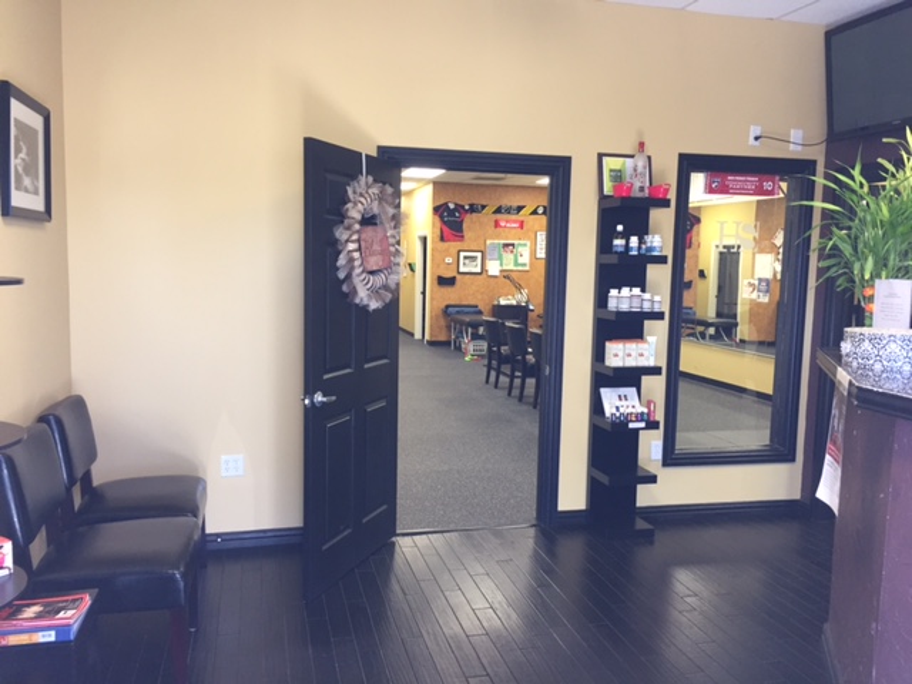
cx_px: 456
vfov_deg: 48.2
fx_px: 764
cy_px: 342
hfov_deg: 61.7
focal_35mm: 29
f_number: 2.2
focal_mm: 4.15
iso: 125
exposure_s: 1/30
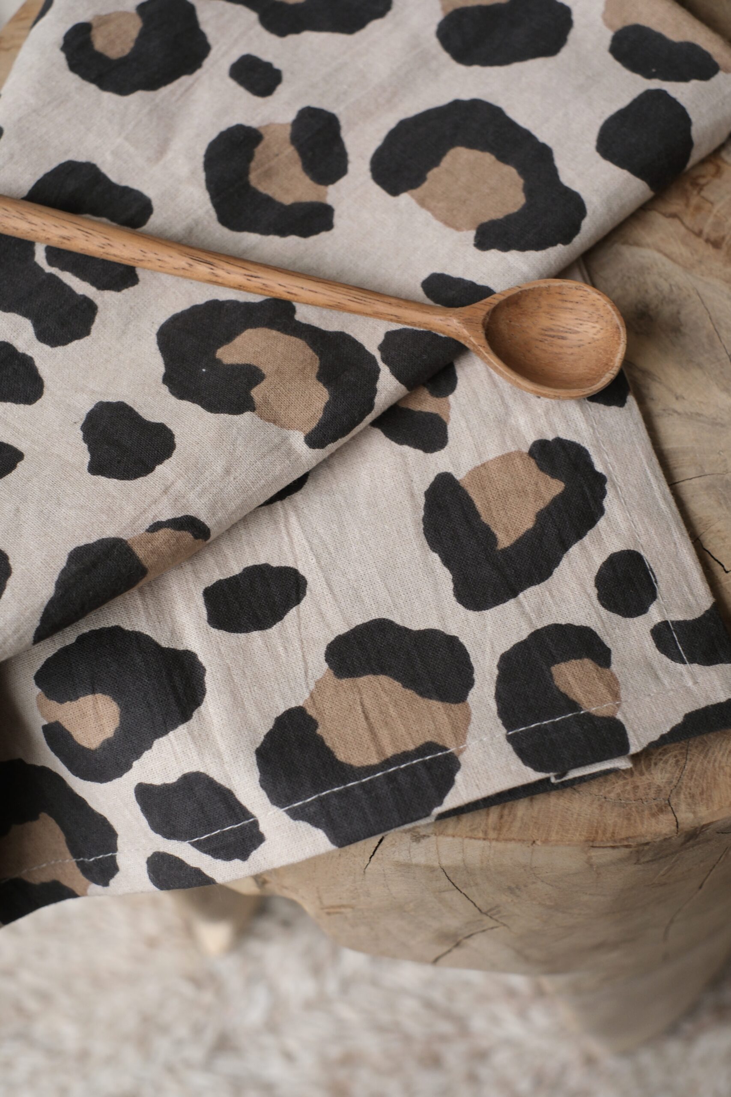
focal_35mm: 53
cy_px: 548
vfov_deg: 37.5
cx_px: 366
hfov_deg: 25.5
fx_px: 1614
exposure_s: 1/52
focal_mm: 35
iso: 250
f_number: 2.8
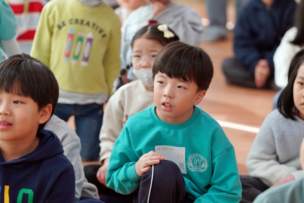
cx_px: 152
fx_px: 1461
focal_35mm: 173
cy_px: 102
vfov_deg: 7.9
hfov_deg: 11.9
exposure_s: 1/200
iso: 640
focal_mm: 173
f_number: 4
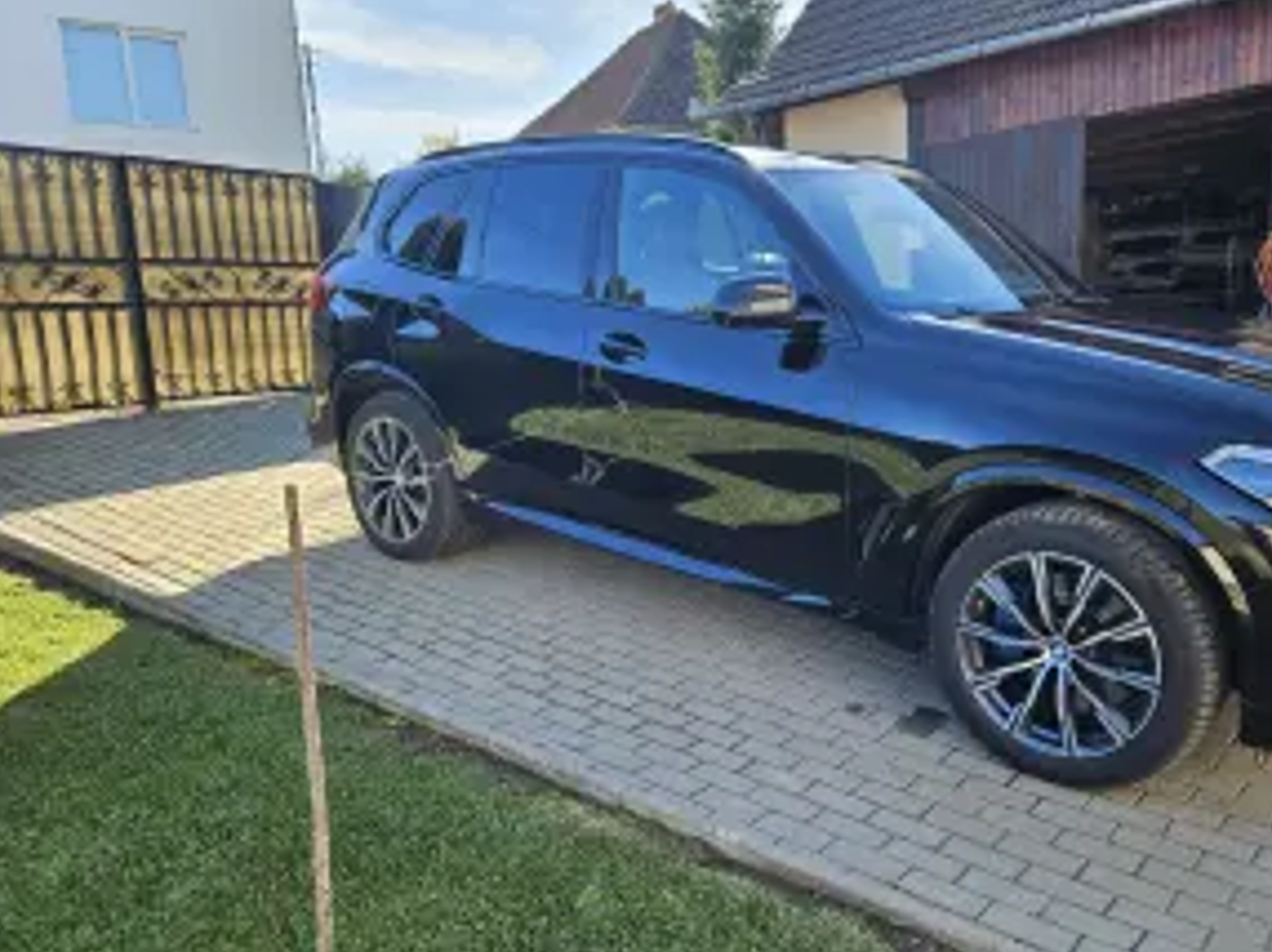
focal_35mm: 29
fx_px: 1065
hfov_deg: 61.4
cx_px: 738
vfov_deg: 48.2
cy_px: 485
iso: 25
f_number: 1.8
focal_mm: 5.4
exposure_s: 1/377
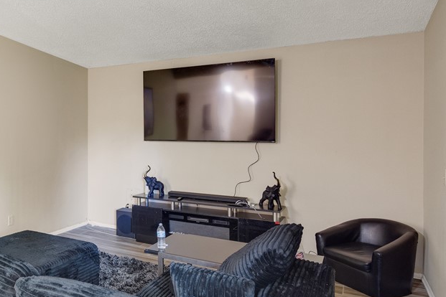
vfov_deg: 45.1
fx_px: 358
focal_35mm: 29
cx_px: 107
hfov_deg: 60.1
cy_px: 134
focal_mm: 11
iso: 320
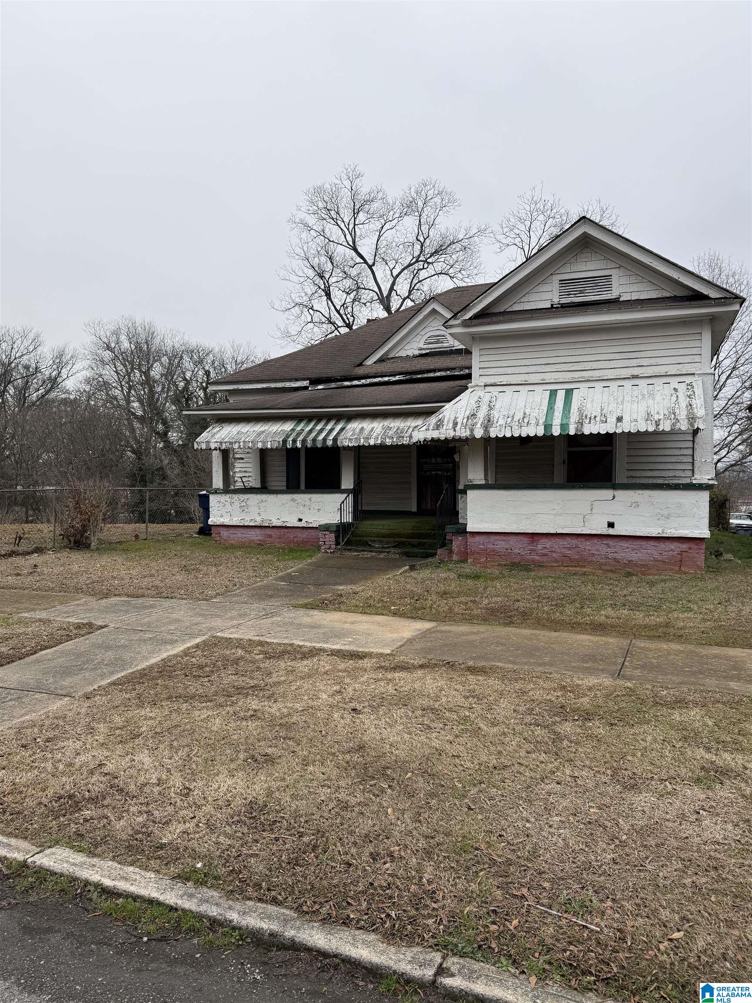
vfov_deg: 71.6
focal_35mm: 24
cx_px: 376
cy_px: 502
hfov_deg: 56.8
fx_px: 695
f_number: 1.78
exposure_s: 1/488
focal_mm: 6.76
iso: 80
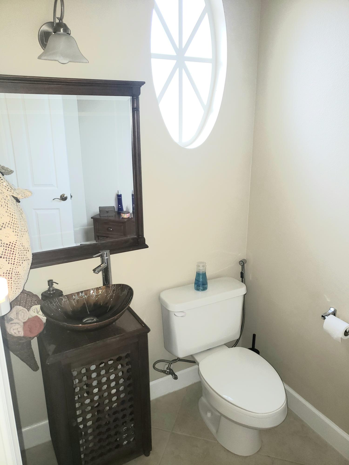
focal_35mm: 26
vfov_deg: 67.3
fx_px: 350
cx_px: 174
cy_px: 232
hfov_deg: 53.1
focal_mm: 4.3
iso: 80
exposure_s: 1/30
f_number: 1.5
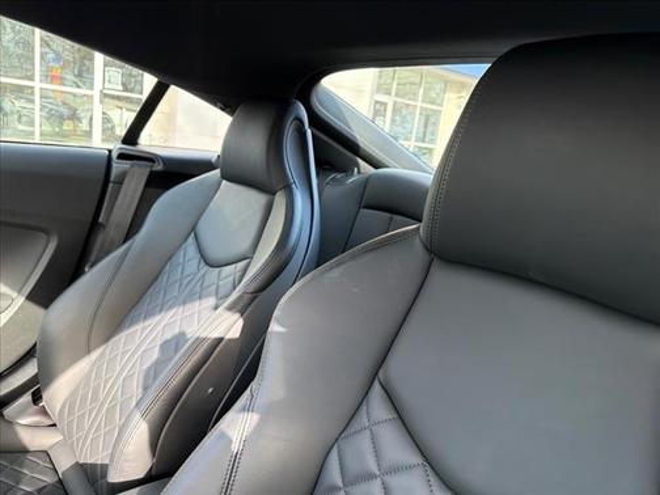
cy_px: 248
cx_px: 330
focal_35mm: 24
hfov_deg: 71.6
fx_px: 458
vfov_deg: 56.8
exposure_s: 1/220
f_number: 1.78
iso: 160
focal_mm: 6.76
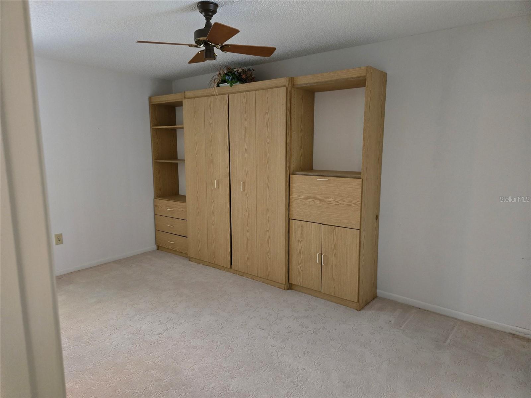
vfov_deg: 58.9
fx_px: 353
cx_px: 266
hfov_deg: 73.9
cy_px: 199
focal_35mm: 23
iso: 1000
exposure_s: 1/60
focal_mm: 5.4
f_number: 1.8
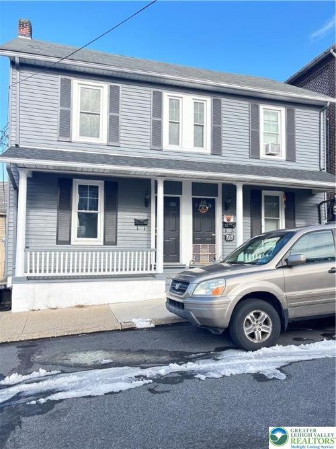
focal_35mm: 26
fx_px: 337
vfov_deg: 67.3
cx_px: 168
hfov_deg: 53.0
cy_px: 224
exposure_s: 1/283
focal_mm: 5.96
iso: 50
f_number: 1.6
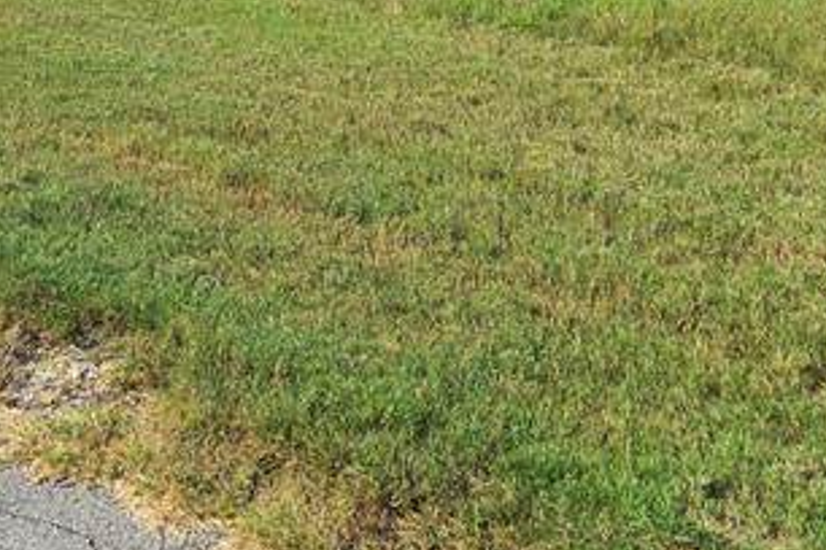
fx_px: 1835
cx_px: 386
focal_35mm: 80
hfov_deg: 25.4
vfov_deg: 15.6
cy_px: -305
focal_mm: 5.4
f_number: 1.8
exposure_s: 1/2365
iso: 25
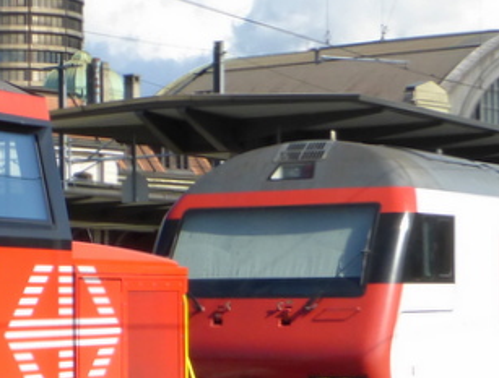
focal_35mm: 114
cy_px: 310
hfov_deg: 15.7
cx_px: -273
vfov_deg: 13.0
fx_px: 1650
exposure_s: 1/1000
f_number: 3.7
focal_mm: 6.1
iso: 100
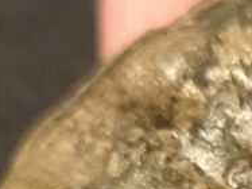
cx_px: 496
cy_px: 387
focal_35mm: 268
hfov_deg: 7.1
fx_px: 1950
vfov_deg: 5.4
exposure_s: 1/25
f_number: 1.9
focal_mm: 6.92
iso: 1250
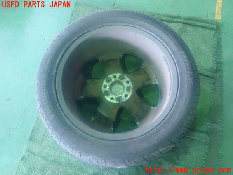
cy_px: 88
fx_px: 202
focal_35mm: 30
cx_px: 116
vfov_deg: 46.8
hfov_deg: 60.0
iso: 800
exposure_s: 1/10
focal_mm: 5.5
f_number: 2.3
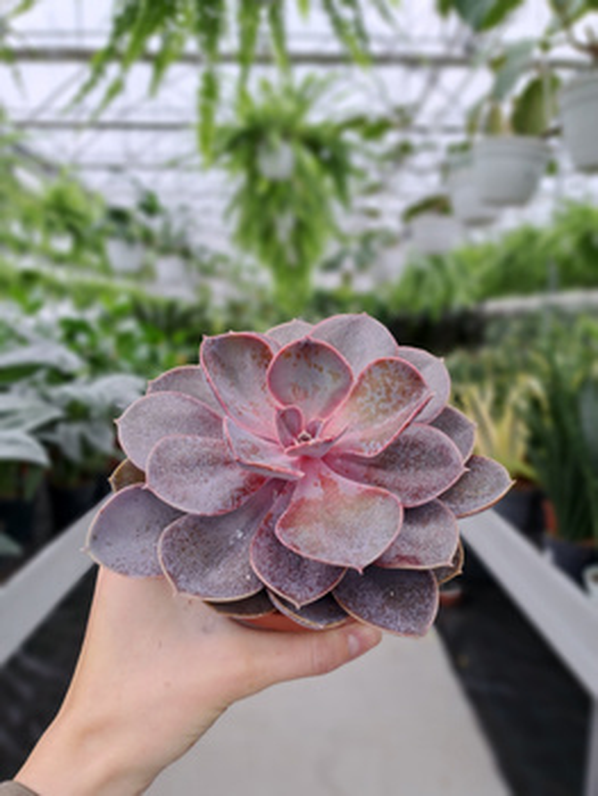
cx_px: 299
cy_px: 398
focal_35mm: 24
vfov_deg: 71.6
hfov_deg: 56.9
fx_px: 552
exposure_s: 1/50
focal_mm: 5.23
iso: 50
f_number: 1.8
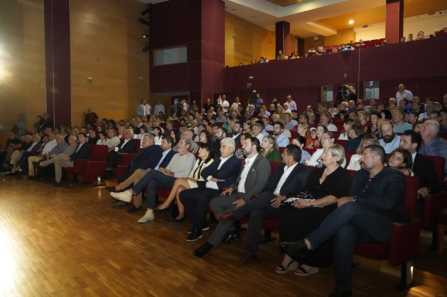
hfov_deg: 65.5
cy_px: 148
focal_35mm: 28
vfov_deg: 46.4
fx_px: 348
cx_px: 224
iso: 12800
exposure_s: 1/125
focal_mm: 28
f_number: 5.6
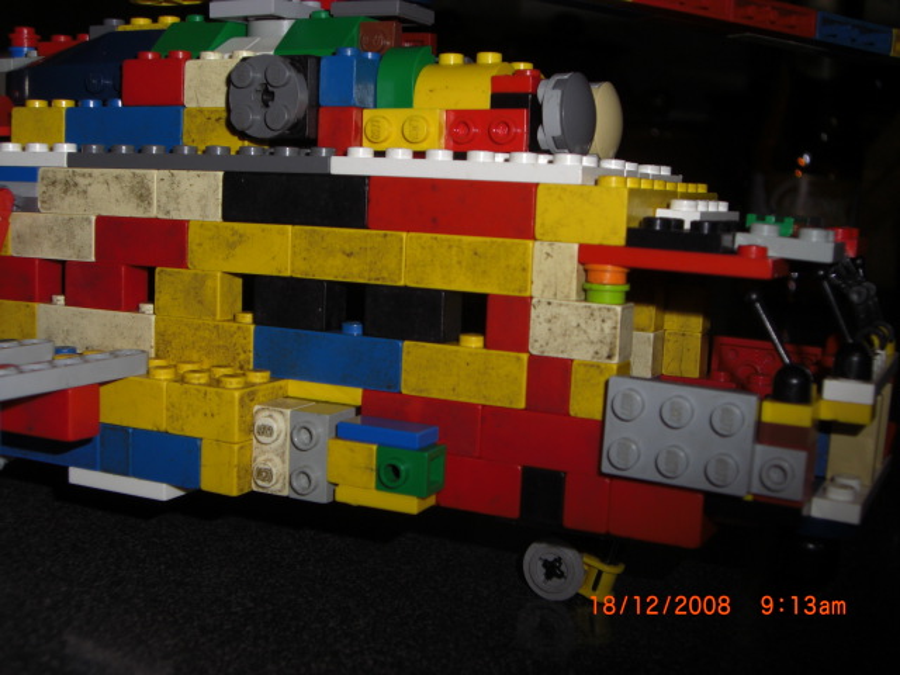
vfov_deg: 30.9
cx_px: 450
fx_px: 1222
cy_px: 338
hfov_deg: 40.4
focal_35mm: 47
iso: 64
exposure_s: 1/60
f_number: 3
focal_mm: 7.6
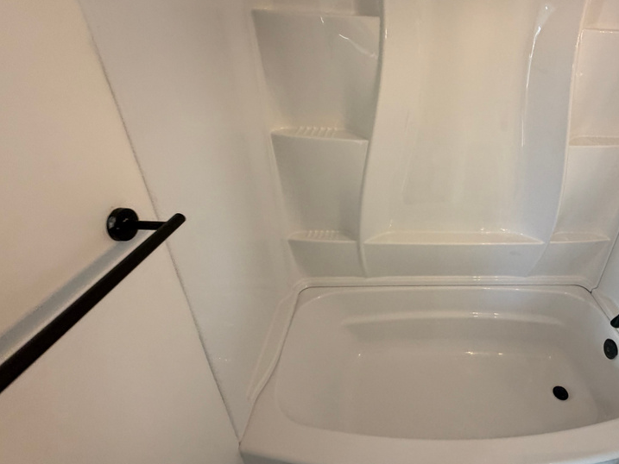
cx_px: 420
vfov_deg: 65.9
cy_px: 215
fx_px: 358
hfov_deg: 78.6
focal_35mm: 20
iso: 160
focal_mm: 2.22
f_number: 2.2
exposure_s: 1/120
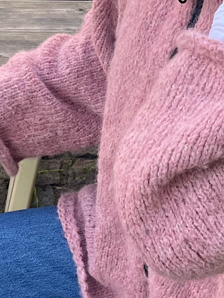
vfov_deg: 17.1
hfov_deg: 12.9
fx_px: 992
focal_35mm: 115
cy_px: 120
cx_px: 160
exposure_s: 1/584
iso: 50
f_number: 1.5
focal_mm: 5.7
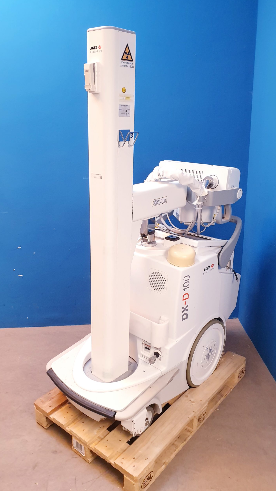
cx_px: 124
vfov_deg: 66.1
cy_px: 250
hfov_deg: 40.1
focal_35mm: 29
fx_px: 377
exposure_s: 1/50
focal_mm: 4.3
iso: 250
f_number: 2.4
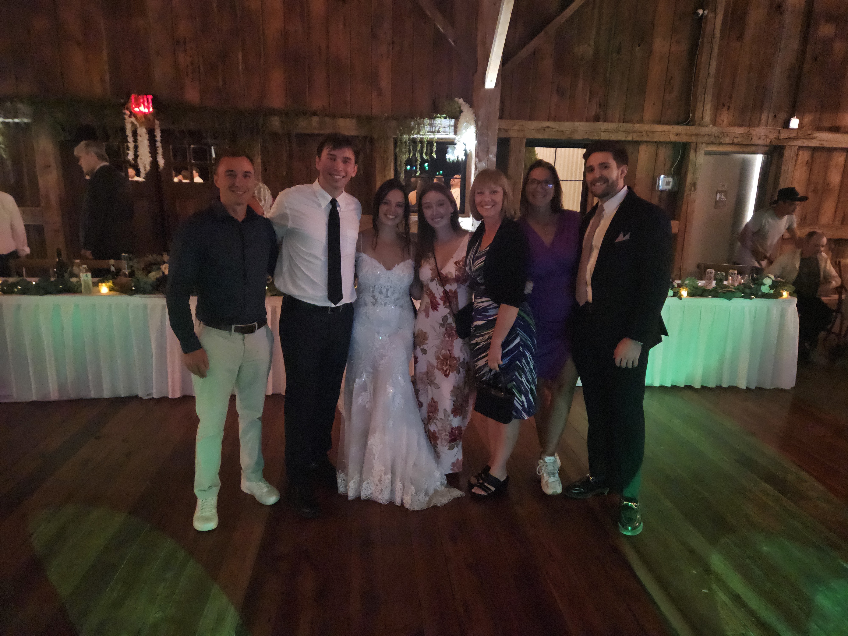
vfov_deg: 58.9
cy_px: 318
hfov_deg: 73.9
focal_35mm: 23
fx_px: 563
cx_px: 424
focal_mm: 5.4
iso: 1600
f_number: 1.8
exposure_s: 1/20
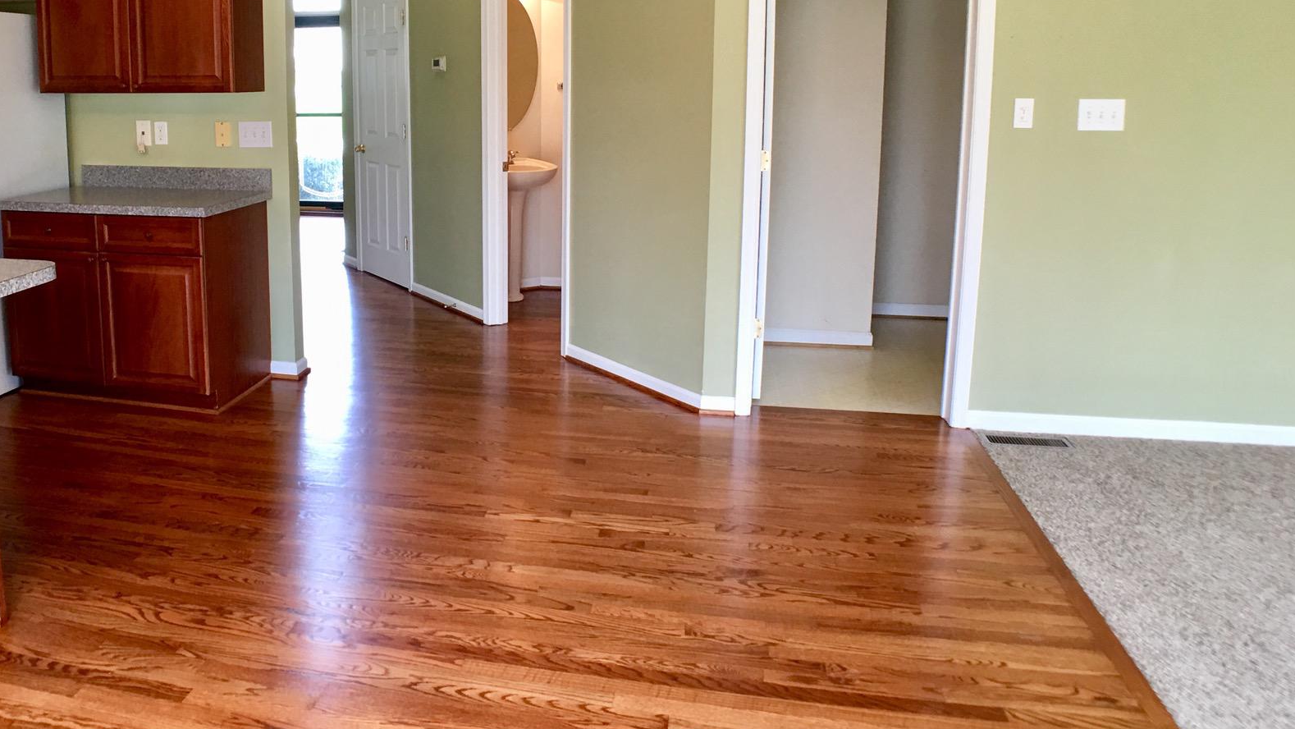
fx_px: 1408
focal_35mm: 41
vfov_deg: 28.8
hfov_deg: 48.8
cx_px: 471
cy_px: 236
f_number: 2.2
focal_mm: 4.15
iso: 32
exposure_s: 1/30
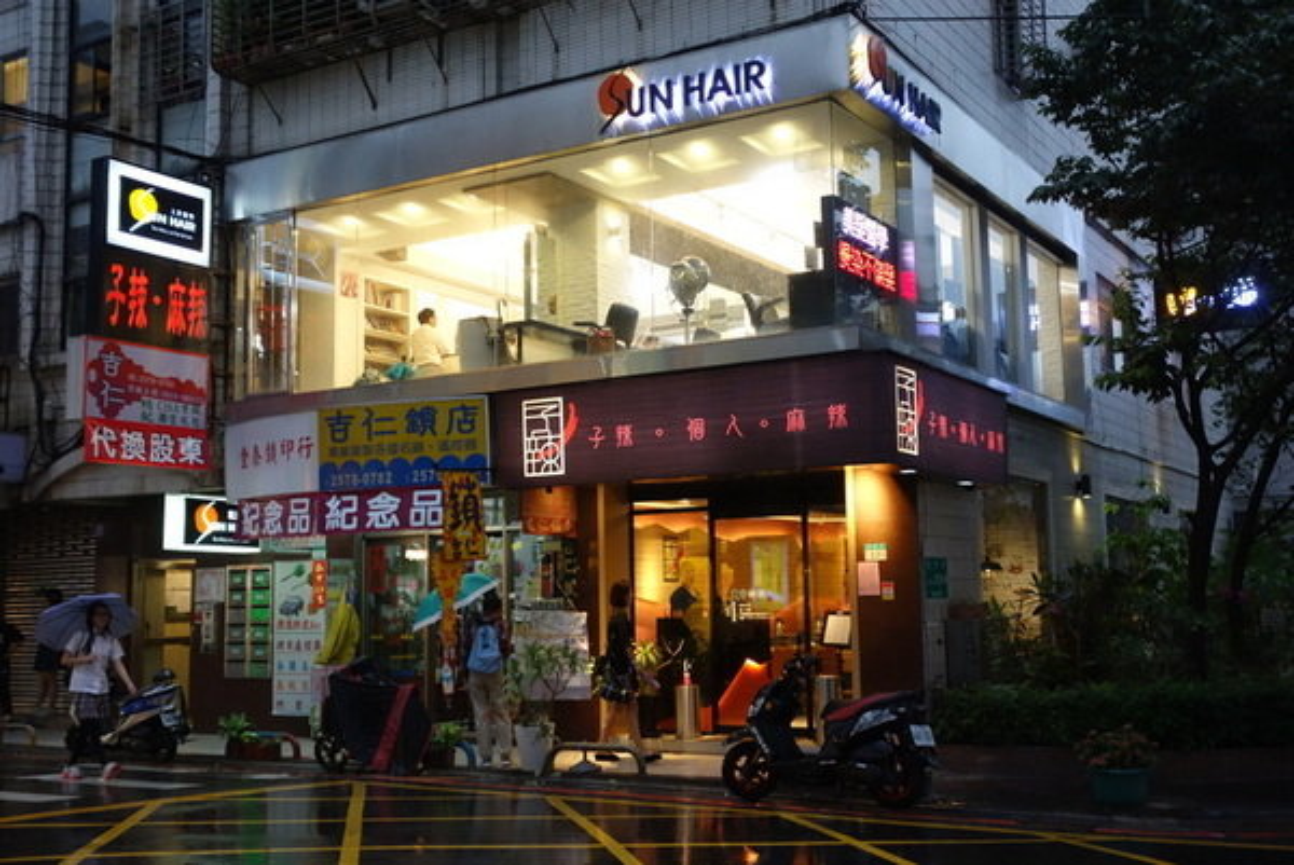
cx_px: 647
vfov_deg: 32.7
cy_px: 432
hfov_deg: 47.4
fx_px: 1475
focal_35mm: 41
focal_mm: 15.1
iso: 800
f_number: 2.8
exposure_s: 1/60
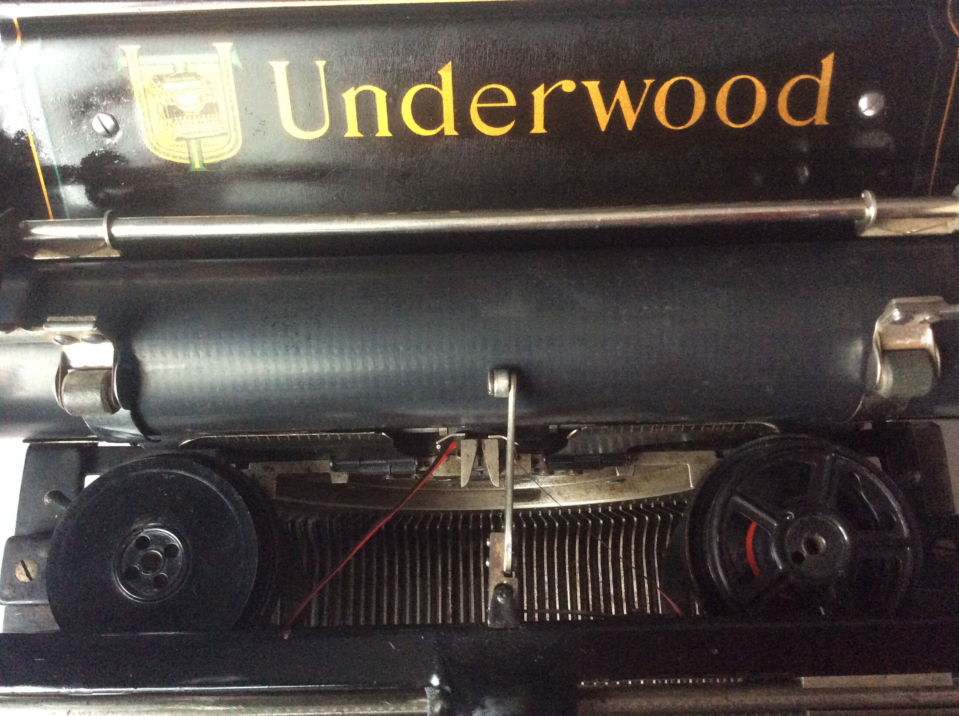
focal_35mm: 32
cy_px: 358
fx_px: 885
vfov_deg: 44.1
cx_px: 480
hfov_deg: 56.9
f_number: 2.4
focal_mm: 3.3
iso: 320
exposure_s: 1/25
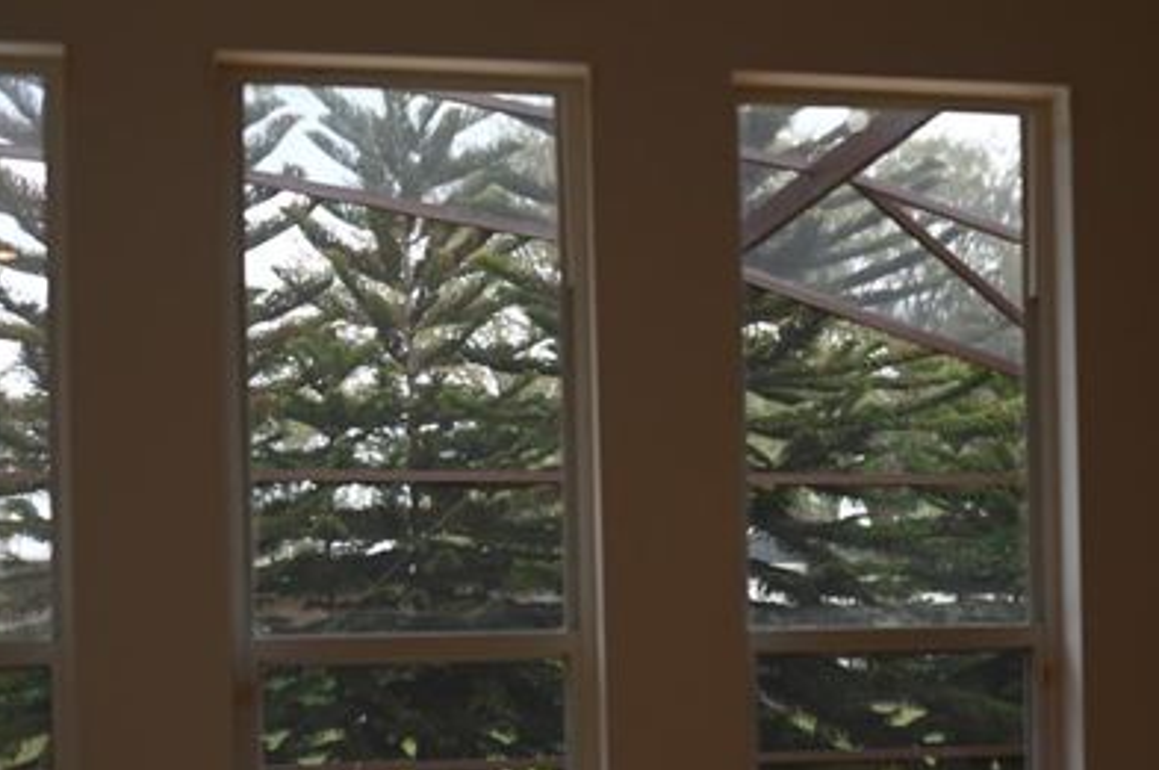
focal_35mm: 61
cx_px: 630
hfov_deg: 32.9
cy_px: 640
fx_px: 1961
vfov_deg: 21.9
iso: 100
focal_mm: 34
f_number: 3.8
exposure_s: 1/50
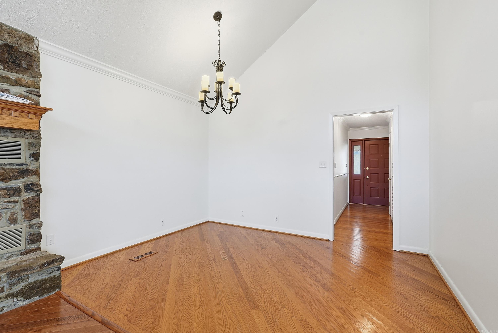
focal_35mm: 16
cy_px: 166
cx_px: 249
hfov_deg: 96.7
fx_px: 221
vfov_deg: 73.8
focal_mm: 16
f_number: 9
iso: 250
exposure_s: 1/30
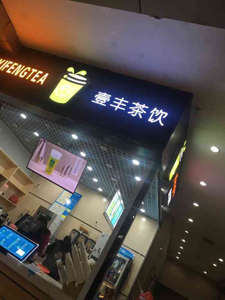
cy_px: 150
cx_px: 112
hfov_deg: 48.2
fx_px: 251
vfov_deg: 61.7
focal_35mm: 29
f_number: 2.2
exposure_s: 1/33
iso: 32
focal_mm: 4.15
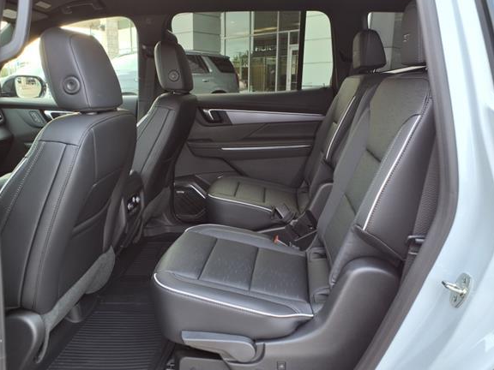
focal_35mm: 30
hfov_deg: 60.0
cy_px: 192
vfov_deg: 46.8
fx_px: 428
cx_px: 244
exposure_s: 1/60.2
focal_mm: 3.58
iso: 40
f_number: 1.9
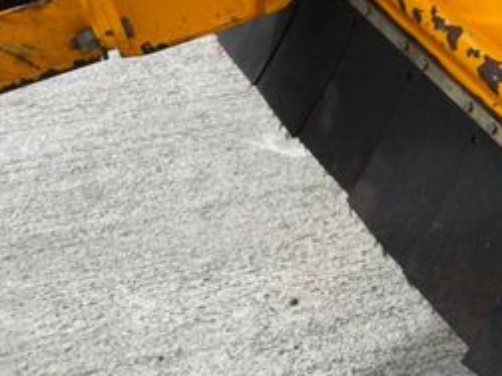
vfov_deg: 23.4
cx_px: 546
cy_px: 94
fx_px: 899
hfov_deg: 28.5
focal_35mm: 62
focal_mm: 4.2
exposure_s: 1/2020
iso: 32
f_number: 1.6
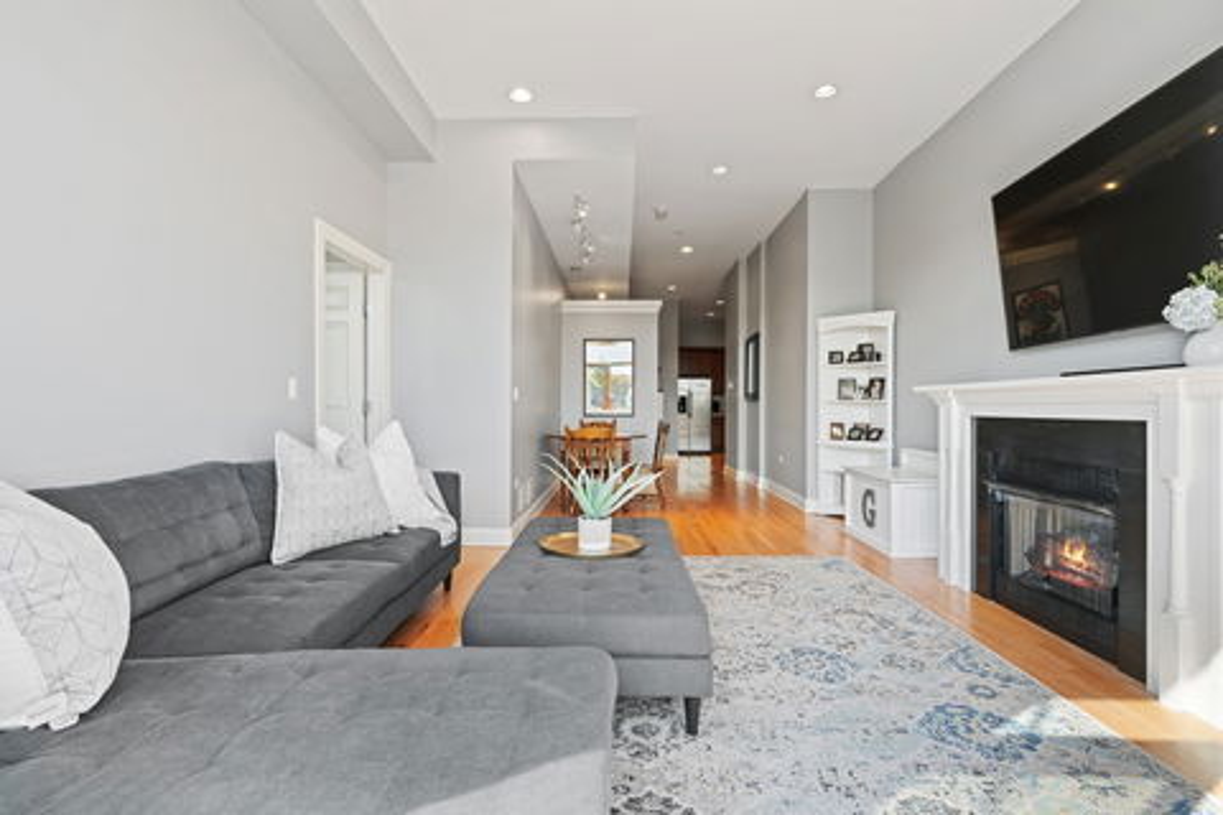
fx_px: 577
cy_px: 408
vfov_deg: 70.4
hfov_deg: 93.3
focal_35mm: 17
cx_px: 612
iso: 320
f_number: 8
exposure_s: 1/10
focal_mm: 17
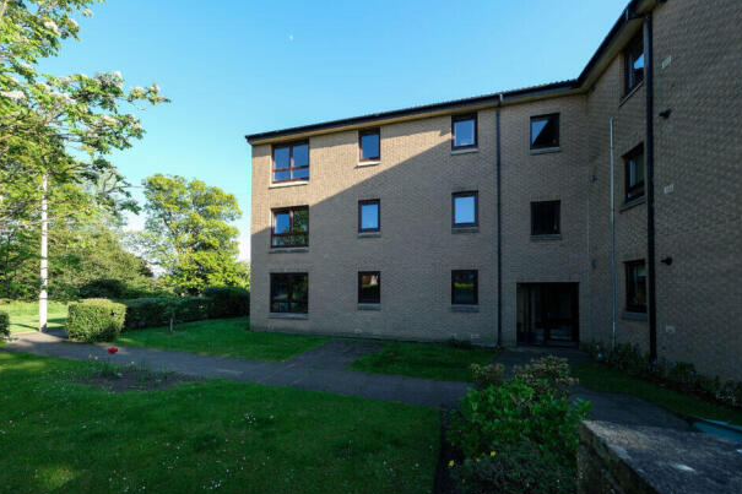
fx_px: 268
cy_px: 247
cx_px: 353
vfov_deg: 85.4
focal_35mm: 13
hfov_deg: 108.3
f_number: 5.6
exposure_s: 1/125
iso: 200
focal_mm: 8
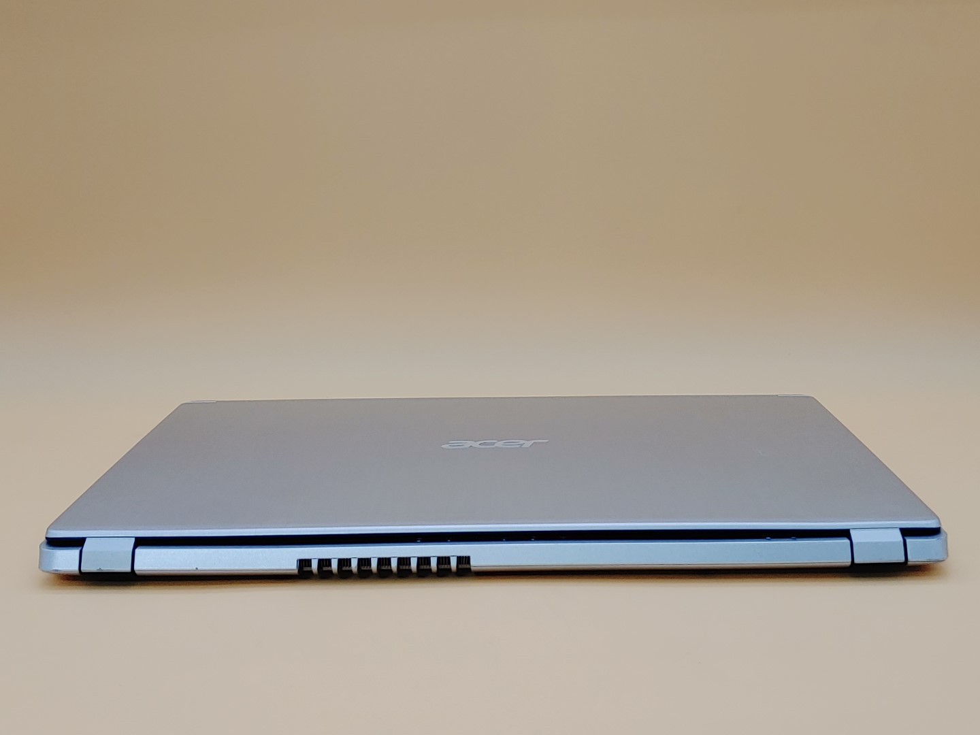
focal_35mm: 44
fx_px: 1246
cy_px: 368
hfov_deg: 42.9
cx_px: 490
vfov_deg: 32.9
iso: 50
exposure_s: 1/123
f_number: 1.8
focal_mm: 4.36
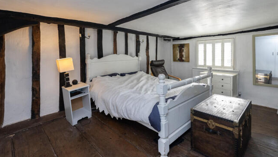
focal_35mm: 17
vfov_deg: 63.5
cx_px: 139
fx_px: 125
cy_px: 66
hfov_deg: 95.9
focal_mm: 16
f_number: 7.1
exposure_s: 1/30
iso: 1250
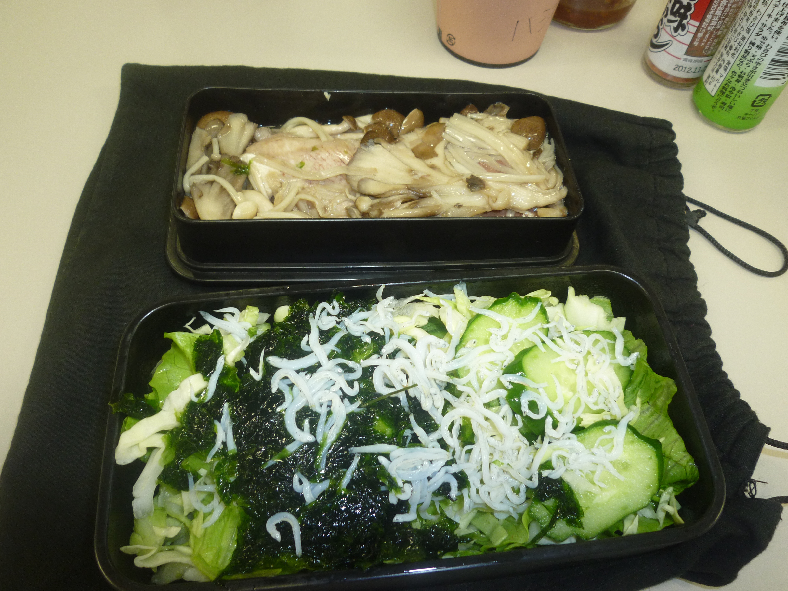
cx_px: 394
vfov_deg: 54.9
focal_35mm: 25
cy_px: 296
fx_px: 569
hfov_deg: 69.4
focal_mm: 4.5
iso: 100
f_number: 2.8
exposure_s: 1/30
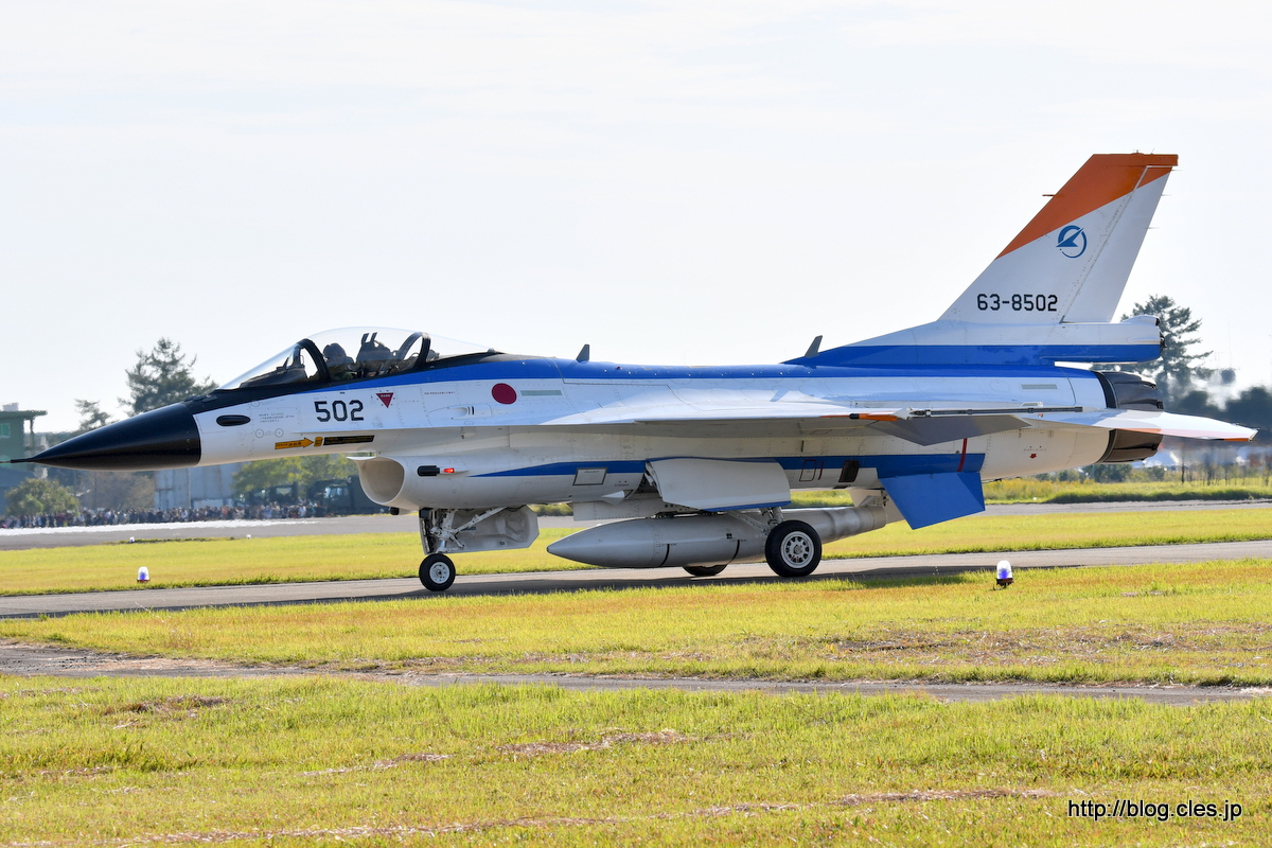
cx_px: 636
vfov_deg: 8.3
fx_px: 5830
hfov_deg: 12.5
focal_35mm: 165
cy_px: 424
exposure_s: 1/400
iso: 125
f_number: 8
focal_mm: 110
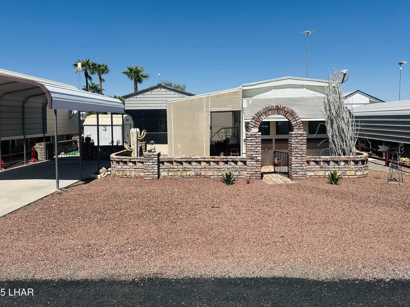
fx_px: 320
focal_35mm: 27
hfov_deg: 65.3
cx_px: 206
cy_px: 135
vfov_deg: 51.2
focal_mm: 6.86
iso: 80
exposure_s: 1/7576
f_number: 1.78
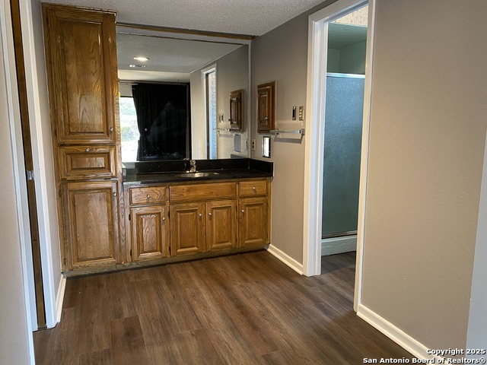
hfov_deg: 67.3
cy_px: 182
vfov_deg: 53.1
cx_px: 244
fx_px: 366
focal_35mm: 26
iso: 250
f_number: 1.8
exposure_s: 1/60
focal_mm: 4.25
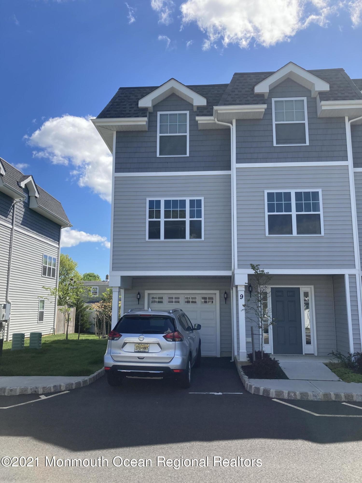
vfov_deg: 63.4
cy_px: 242
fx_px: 390
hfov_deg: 49.7
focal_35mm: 28
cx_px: 181
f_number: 1.8
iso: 20
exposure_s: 1/1656
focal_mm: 3.99
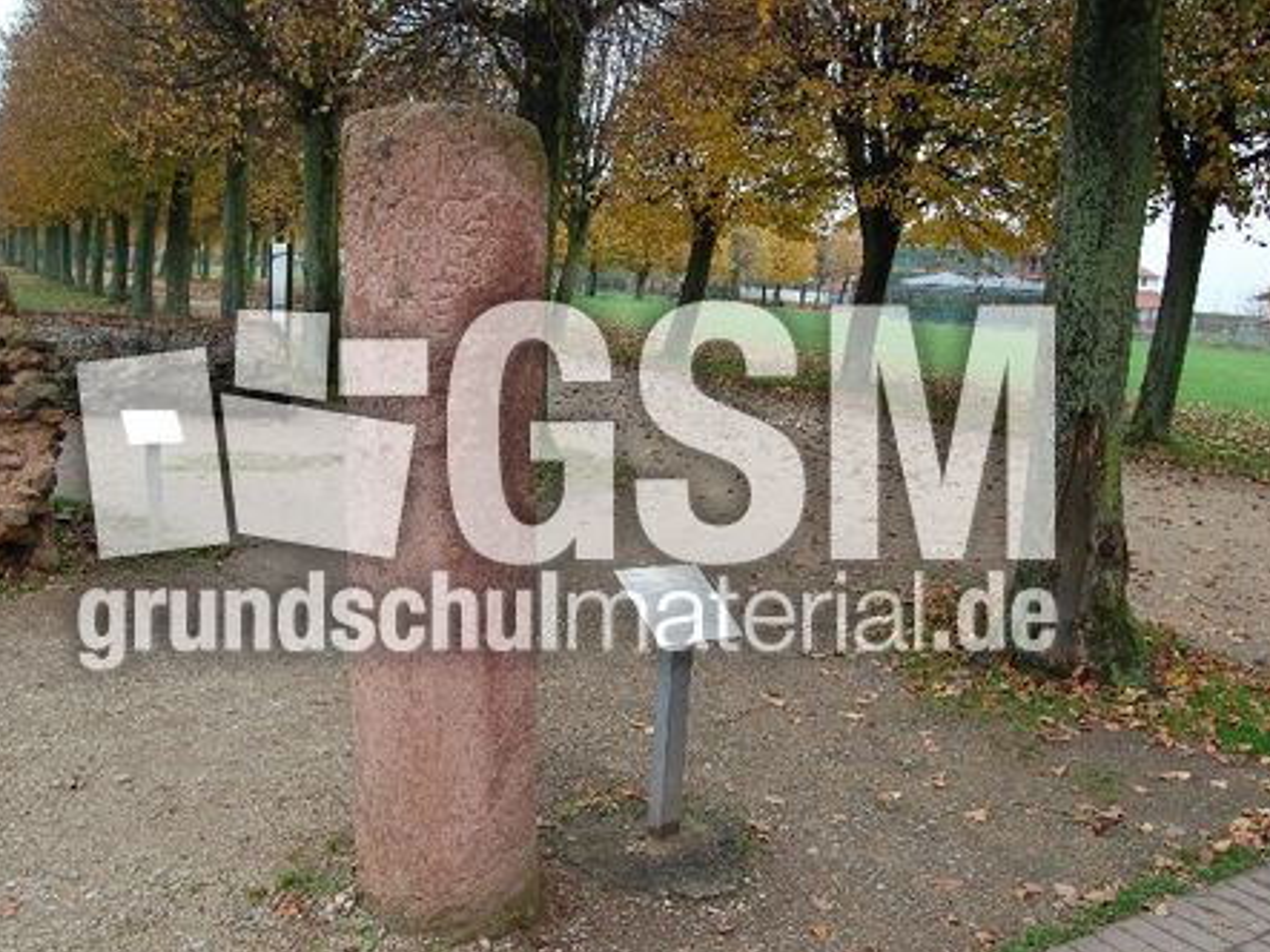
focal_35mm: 30
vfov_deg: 46.8
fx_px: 1100
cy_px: 485
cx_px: 568
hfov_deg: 59.8
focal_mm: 18
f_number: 8
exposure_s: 1/60
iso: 400
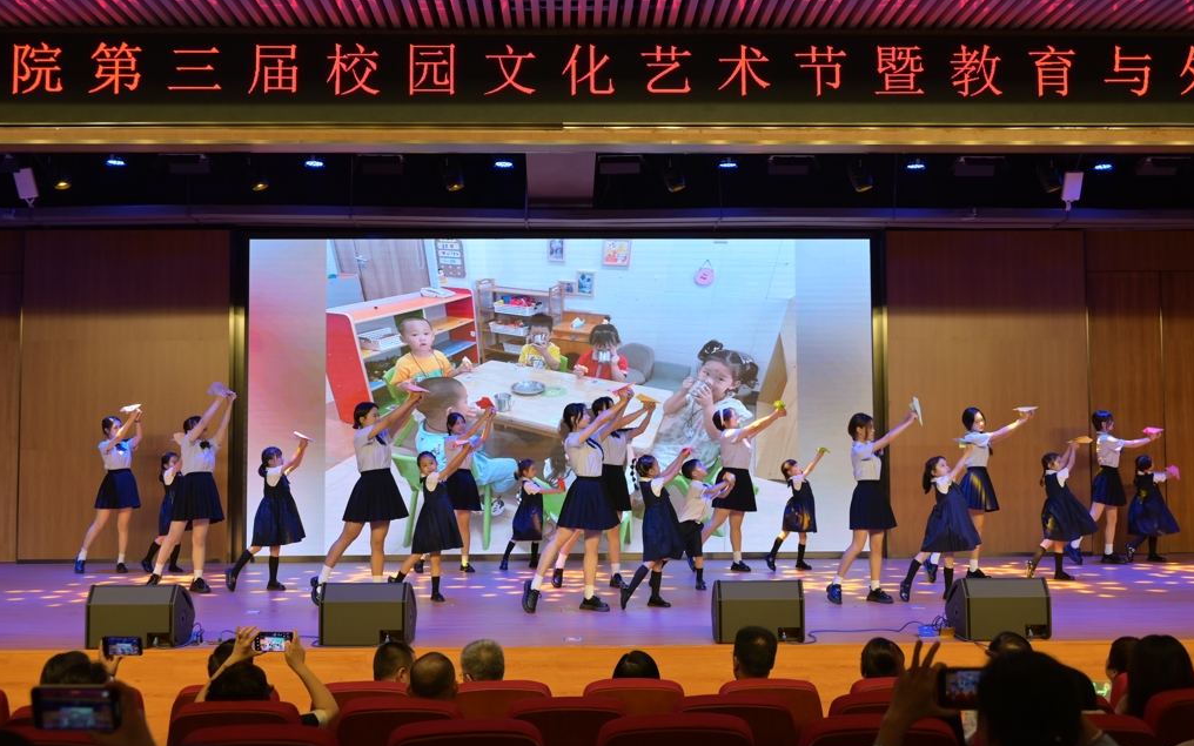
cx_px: 598
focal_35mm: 38
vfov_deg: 33.6
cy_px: 369
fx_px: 1237
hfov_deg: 51.5
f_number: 5
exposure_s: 1/100
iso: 640
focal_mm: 37
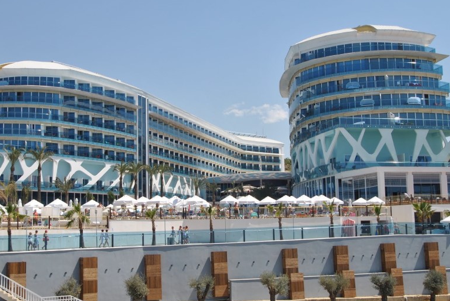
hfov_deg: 36.8
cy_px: 152
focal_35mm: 54
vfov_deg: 25.1
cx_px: 204
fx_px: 676
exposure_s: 1/250
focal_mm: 24
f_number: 8
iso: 100
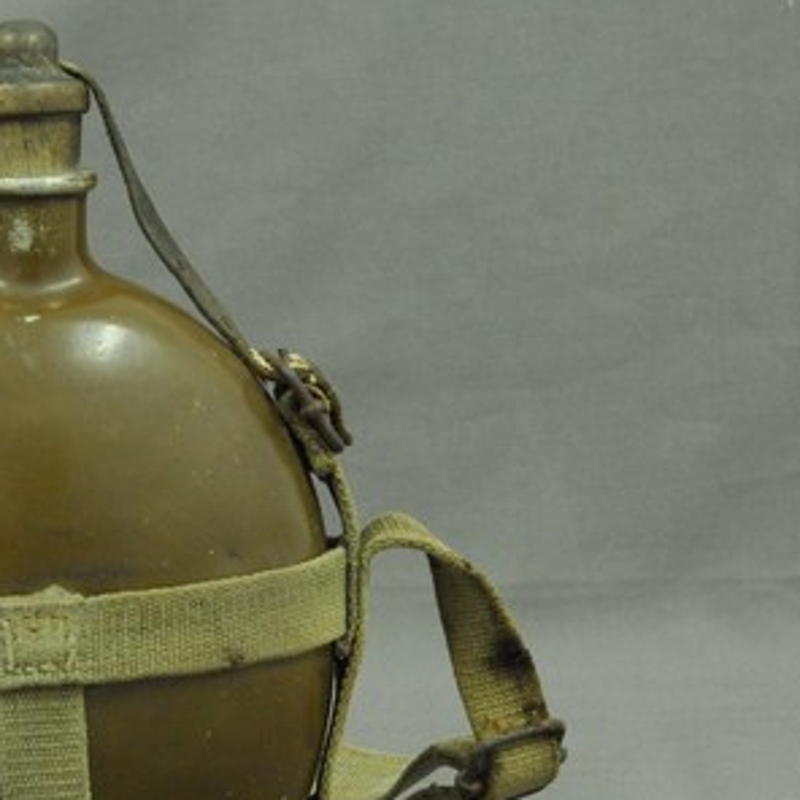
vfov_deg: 9.1
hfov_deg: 9.0
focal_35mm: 193
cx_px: 41
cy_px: 505
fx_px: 5046
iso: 1000
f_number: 8
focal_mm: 70
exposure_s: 1/6
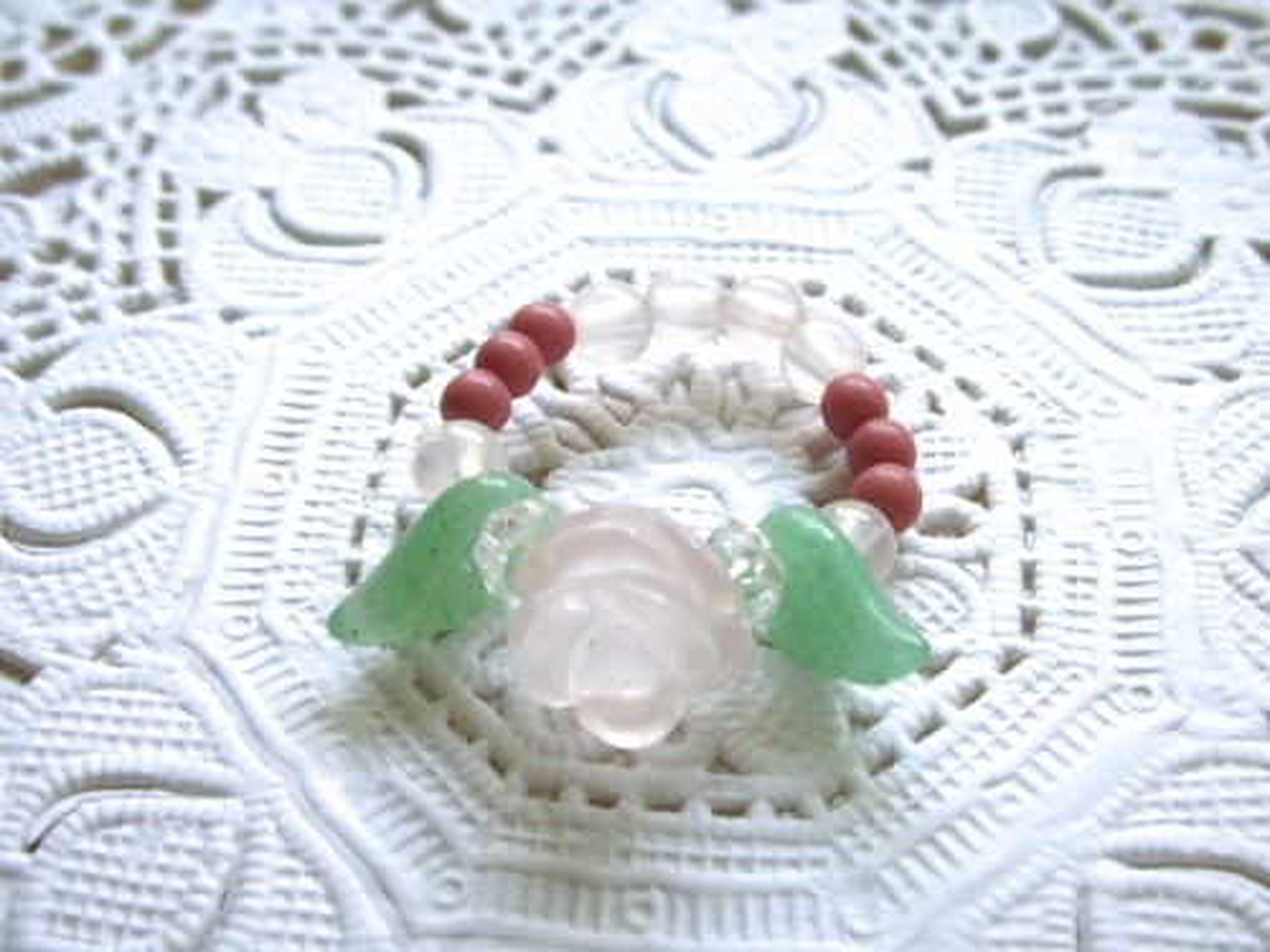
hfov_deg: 36.2
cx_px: 635
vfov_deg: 27.5
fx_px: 1944
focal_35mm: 53
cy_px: 476
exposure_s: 1/277
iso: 50
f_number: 3.7
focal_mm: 8.8
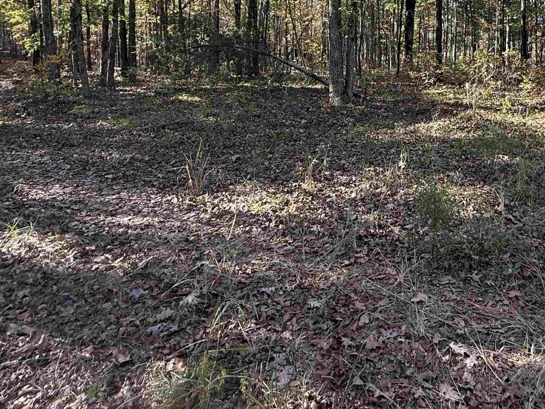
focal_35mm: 27
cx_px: 393
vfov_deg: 47.3
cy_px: 58
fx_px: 425
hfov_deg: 62.4
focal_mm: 2.22
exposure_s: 1/132
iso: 64
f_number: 2.2
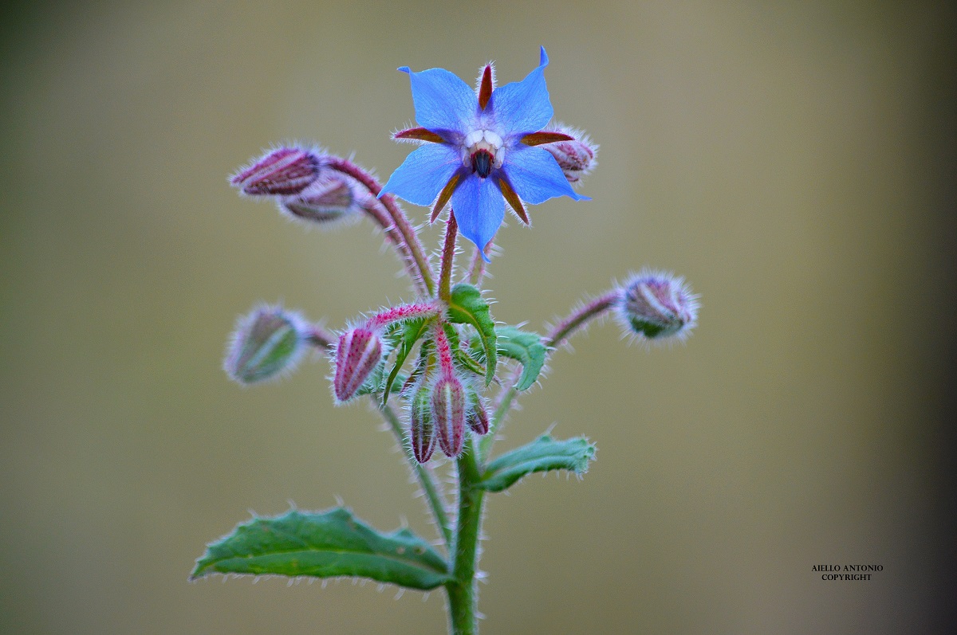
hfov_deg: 5.7
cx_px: 478
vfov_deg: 3.8
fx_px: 9558
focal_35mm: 360
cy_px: 318
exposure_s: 1/160
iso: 400
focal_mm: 240
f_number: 5.3
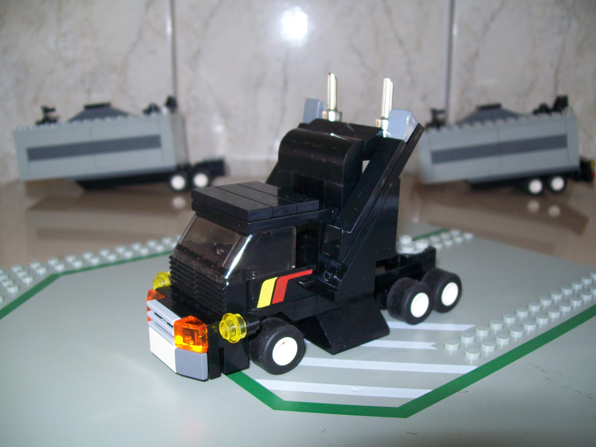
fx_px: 603
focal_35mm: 35
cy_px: 227
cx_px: 294
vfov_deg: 40.7
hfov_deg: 52.6
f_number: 2.7
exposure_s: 1/60
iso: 64
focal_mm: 6.1
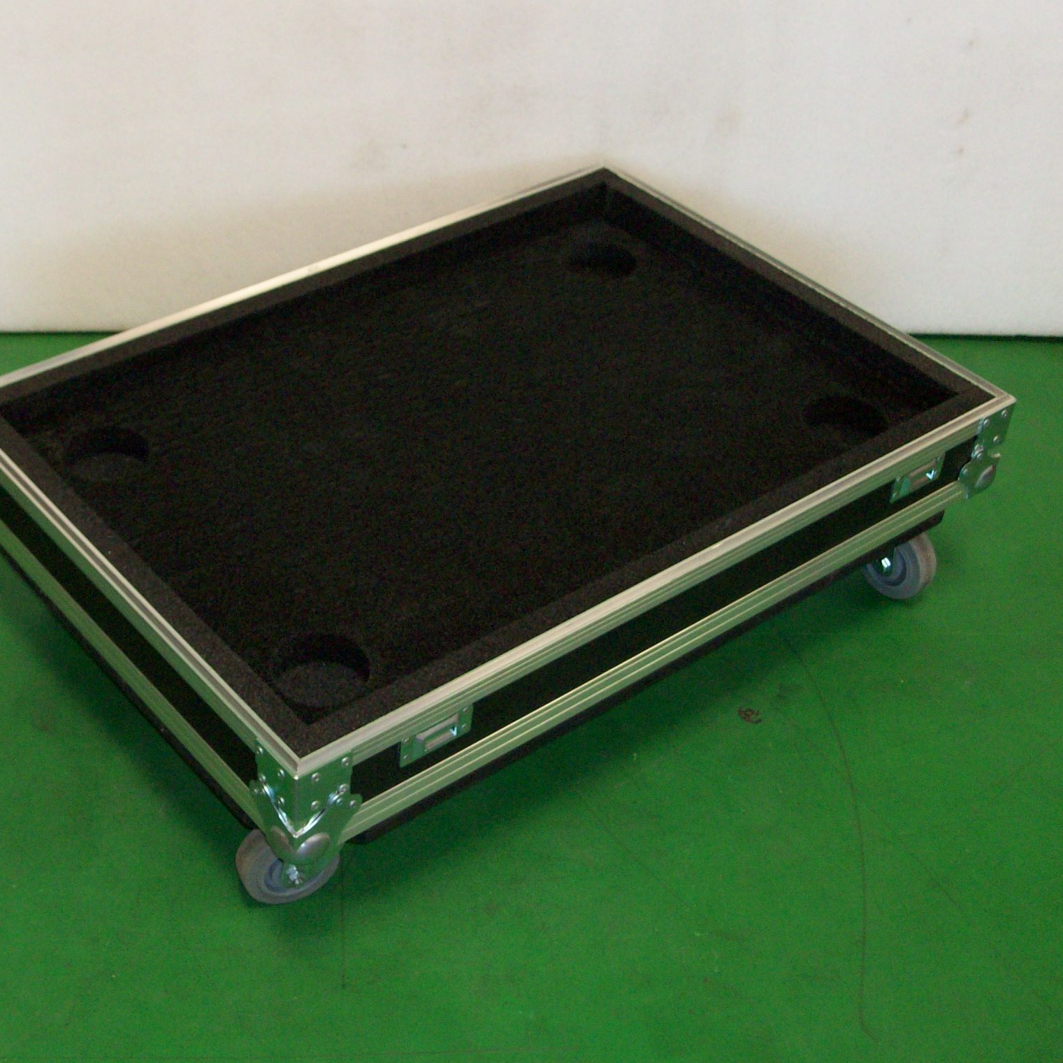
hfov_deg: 33.9
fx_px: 1737
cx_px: 419
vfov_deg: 34.0
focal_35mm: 50
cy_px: 527
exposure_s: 1/65.1
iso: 160
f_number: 3.2
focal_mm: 7.1
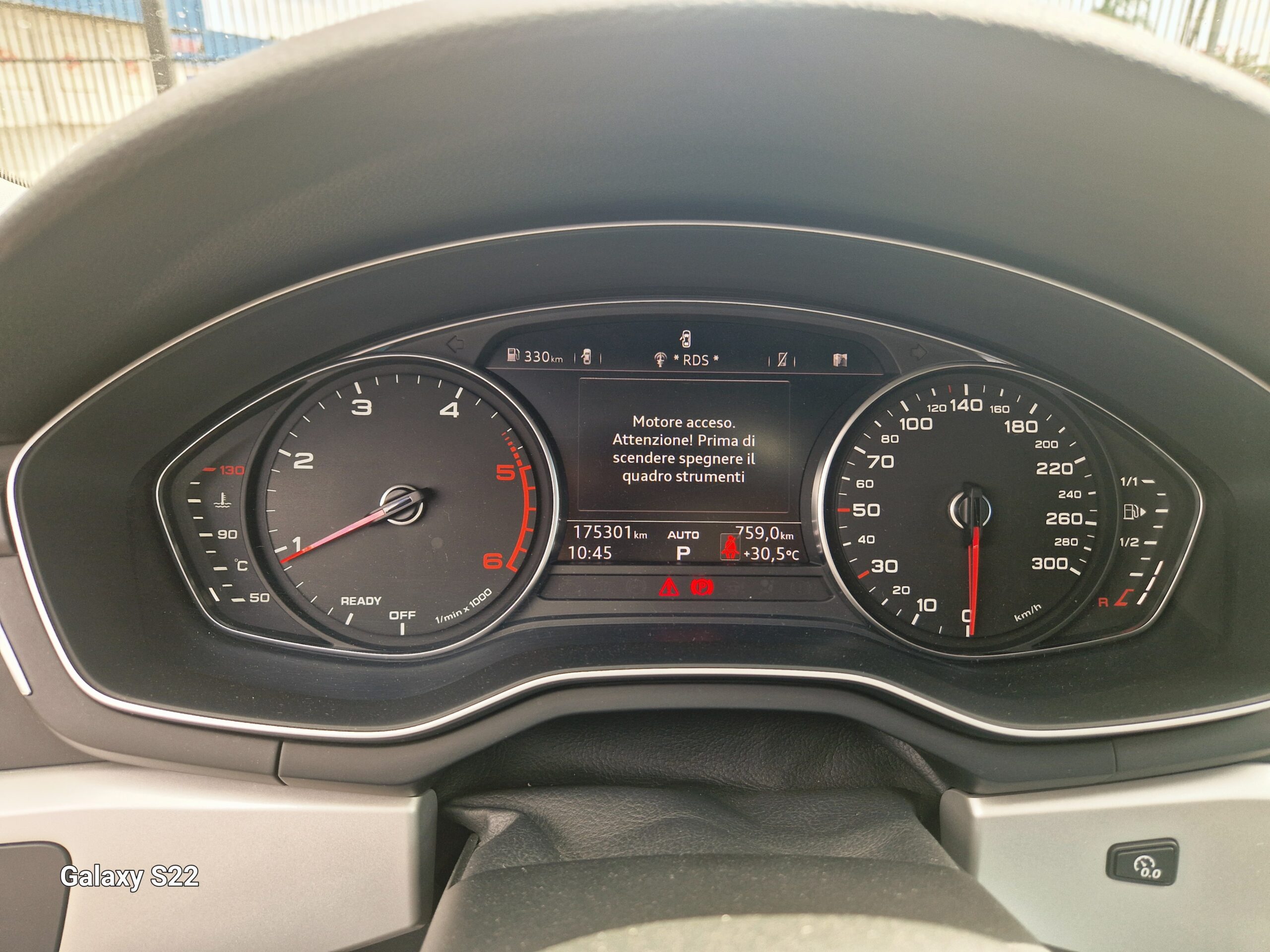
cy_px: 476
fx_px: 844
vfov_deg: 58.9
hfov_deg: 73.9
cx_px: 635
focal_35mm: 23
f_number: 1.8
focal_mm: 5.4
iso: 50
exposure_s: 1/180
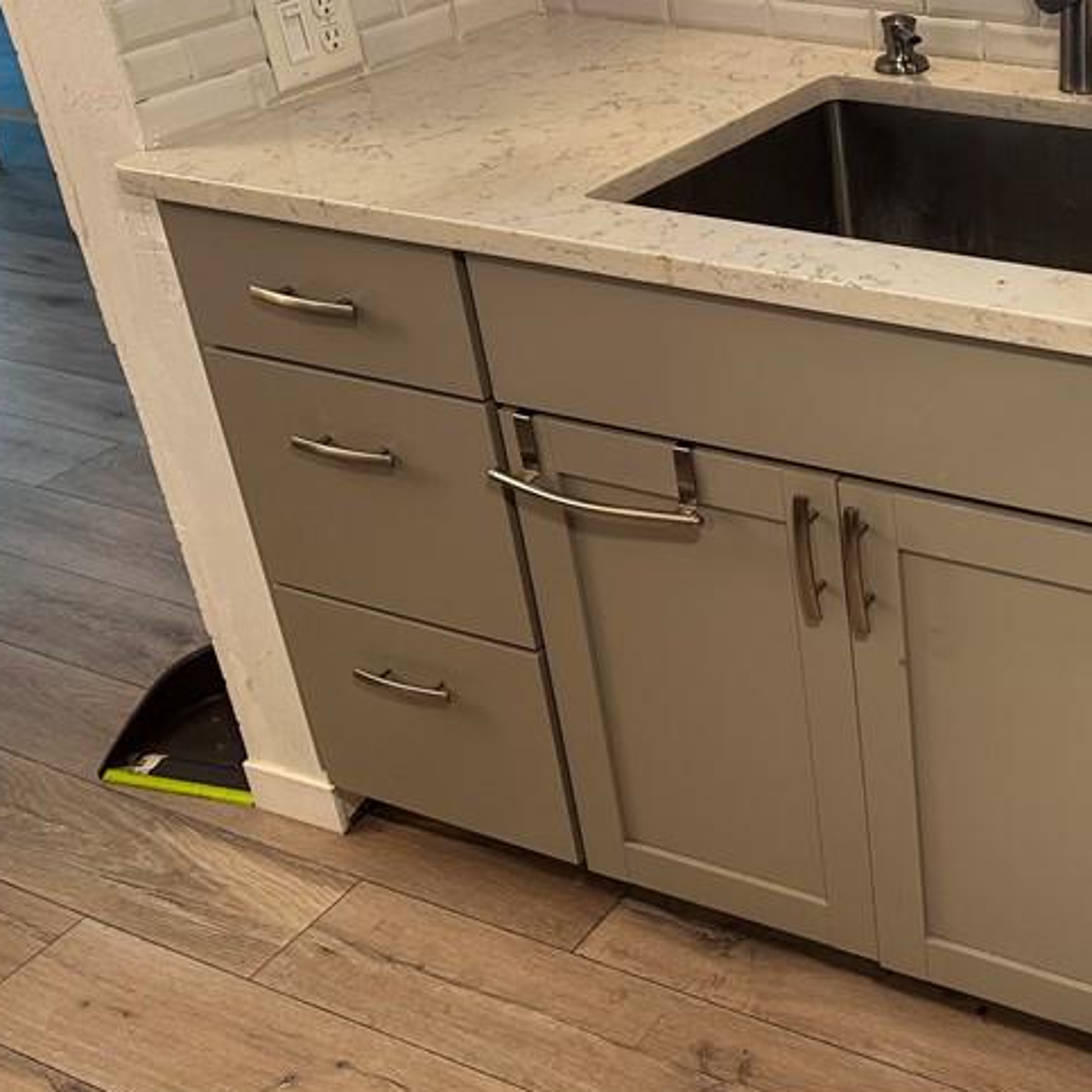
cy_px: 398
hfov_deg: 34.2
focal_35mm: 45
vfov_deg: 37.3
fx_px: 1606
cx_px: 1094
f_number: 1.78
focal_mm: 6.86
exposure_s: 1/60
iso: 160
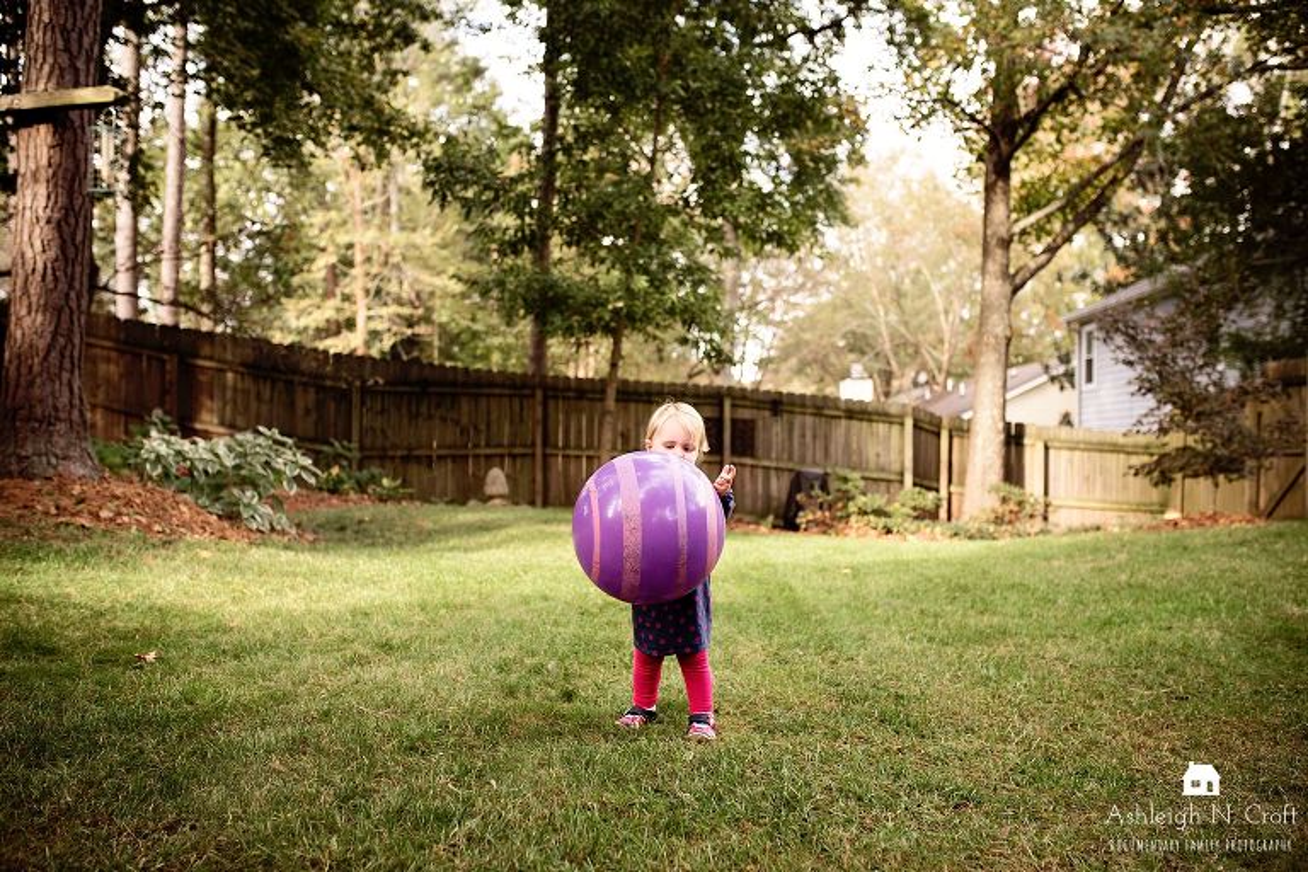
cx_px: 654
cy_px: 436
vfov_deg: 37.9
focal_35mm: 35
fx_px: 1272
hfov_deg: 54.4
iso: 400
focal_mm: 35
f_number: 2.8
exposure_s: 1/1000
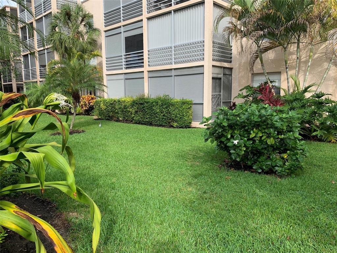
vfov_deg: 53.1
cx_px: 168
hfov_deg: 67.3
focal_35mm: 26
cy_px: 126
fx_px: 253
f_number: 1.8
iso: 25
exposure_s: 1/711
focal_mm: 4.25
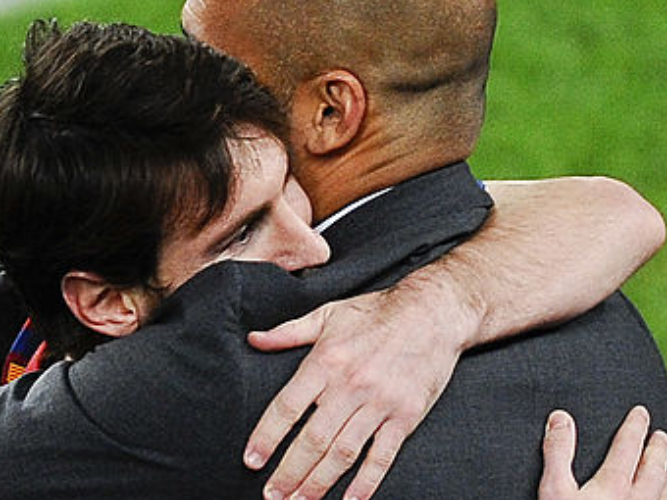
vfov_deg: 1.3
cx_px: 277
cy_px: 396
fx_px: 22313
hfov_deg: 1.7
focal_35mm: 1158
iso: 1250
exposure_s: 1/800
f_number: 2.8
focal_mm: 400
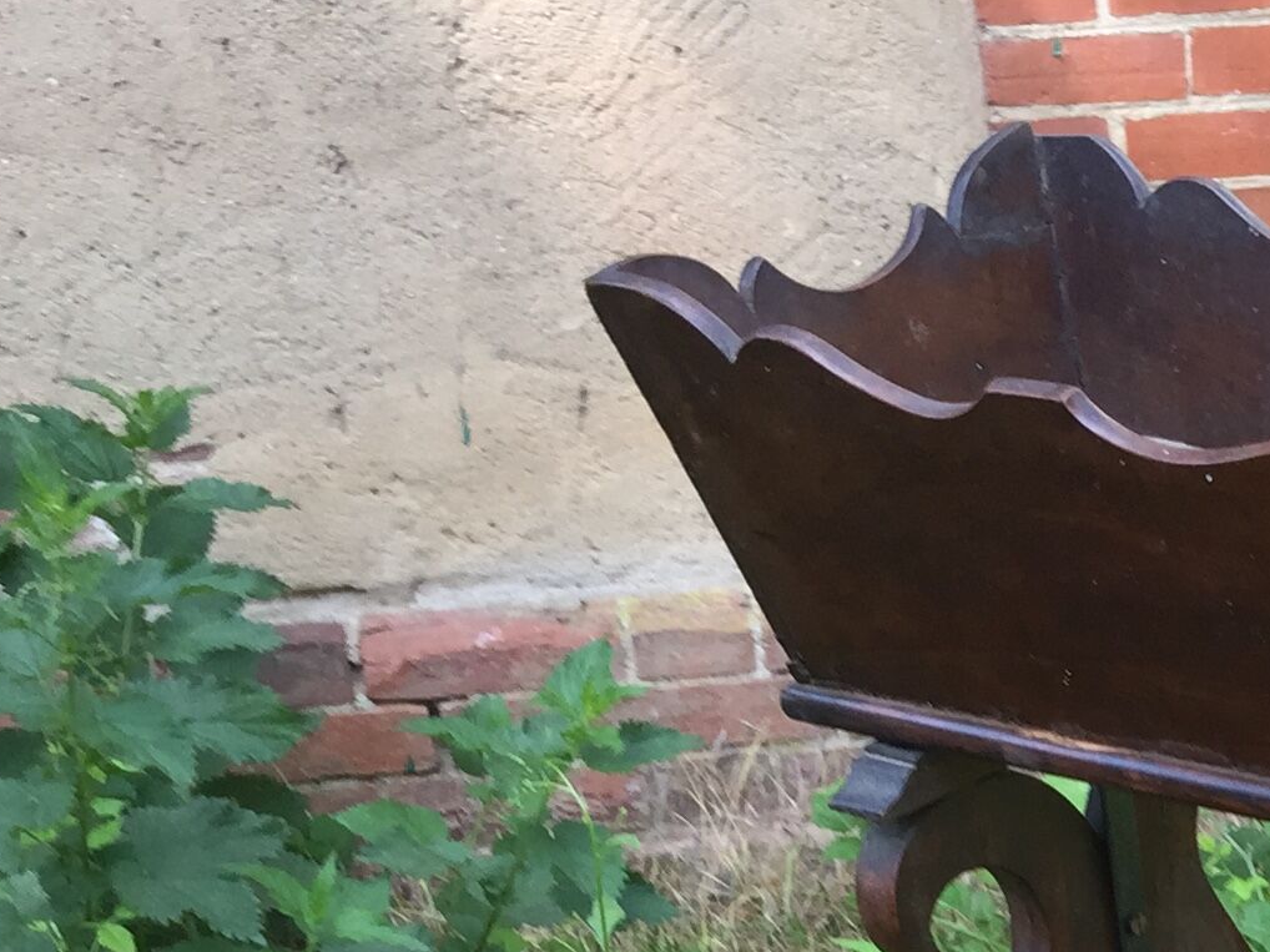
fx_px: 3411
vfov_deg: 14.6
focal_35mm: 93
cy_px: 1501
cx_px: 1818
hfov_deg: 18.9
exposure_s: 1/100
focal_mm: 4.15
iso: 32
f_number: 2.2
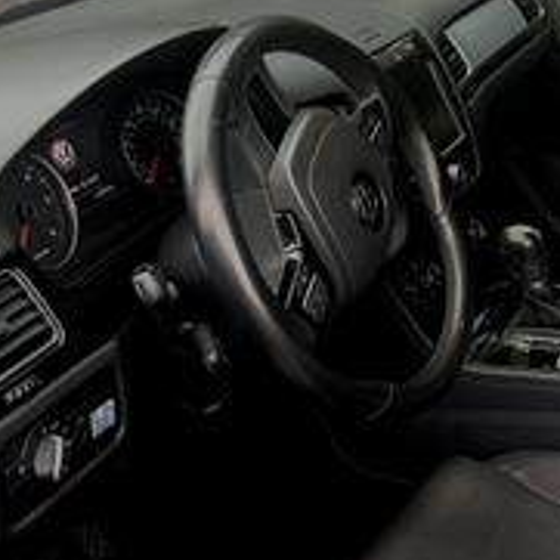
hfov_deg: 25.9
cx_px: 517
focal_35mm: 64
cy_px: 201
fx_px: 1171
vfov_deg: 26.8
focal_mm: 5.96
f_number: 1.6
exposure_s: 1/60
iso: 250
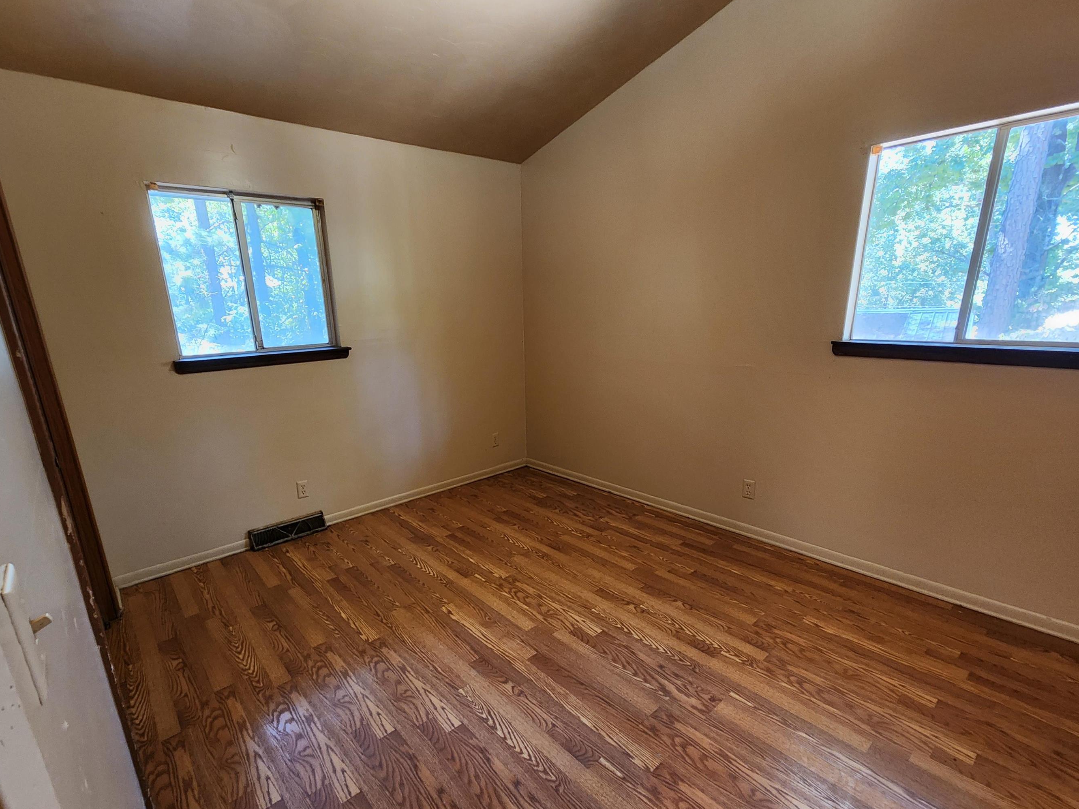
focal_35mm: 15
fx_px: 468
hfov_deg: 98.1
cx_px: 508
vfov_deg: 81.5
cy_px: 450
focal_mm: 2.2
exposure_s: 1/40
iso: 320
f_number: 2.2
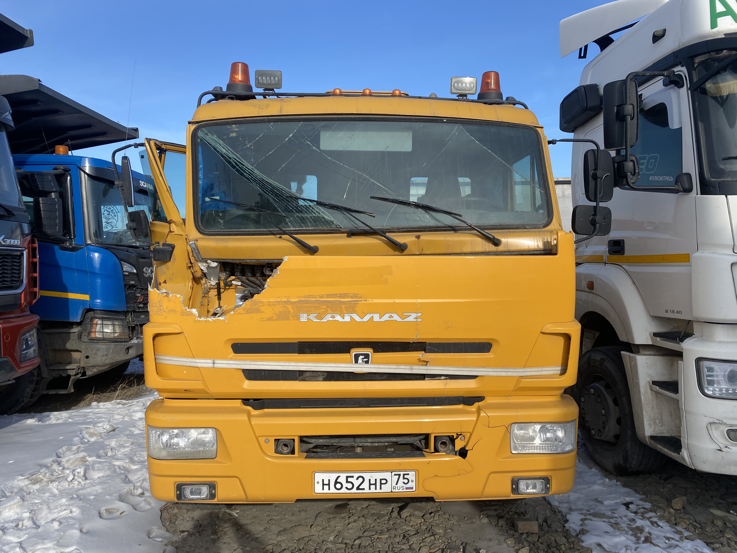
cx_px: 368
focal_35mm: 26
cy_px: 276
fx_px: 554
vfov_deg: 53.1
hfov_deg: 67.3
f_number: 1.8
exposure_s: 1/2183
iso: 32
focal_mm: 4.25
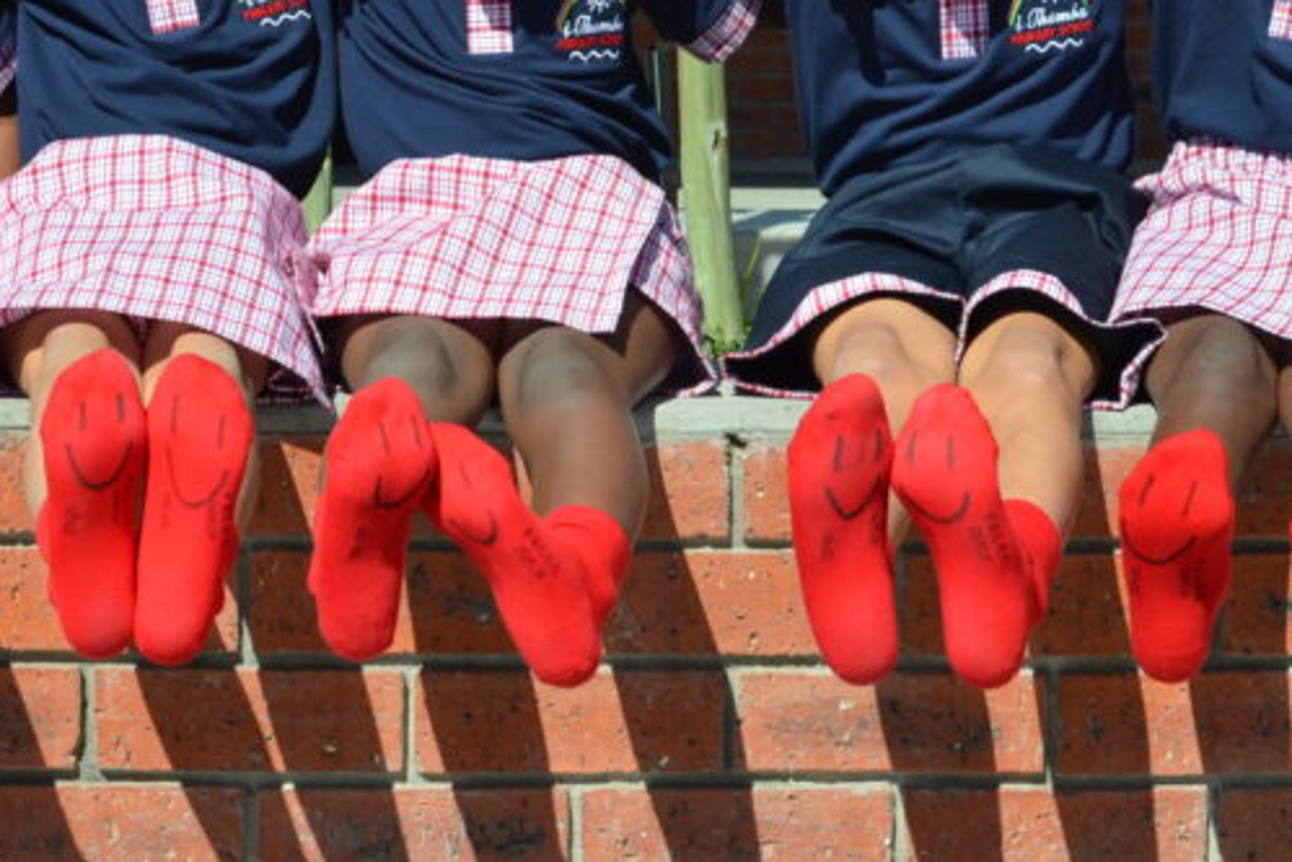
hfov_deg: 19.4
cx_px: 451
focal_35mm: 105
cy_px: 180
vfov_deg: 13.0
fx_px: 3769
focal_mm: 35
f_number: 9
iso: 100
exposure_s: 1/320
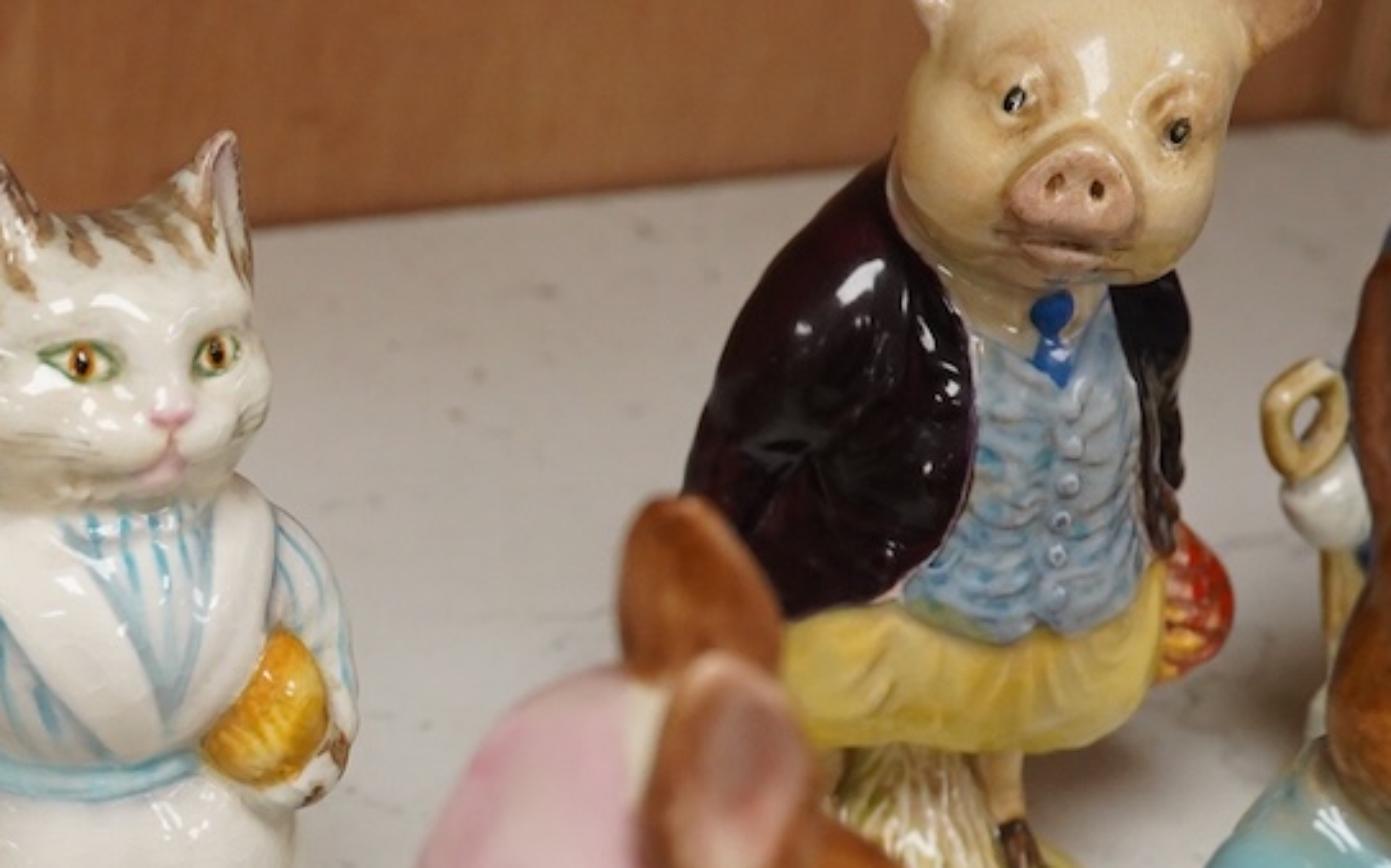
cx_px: -27
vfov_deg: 13.7
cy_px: 584
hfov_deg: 21.1
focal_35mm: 95
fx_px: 3600
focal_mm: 30
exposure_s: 1/160
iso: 2500
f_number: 13
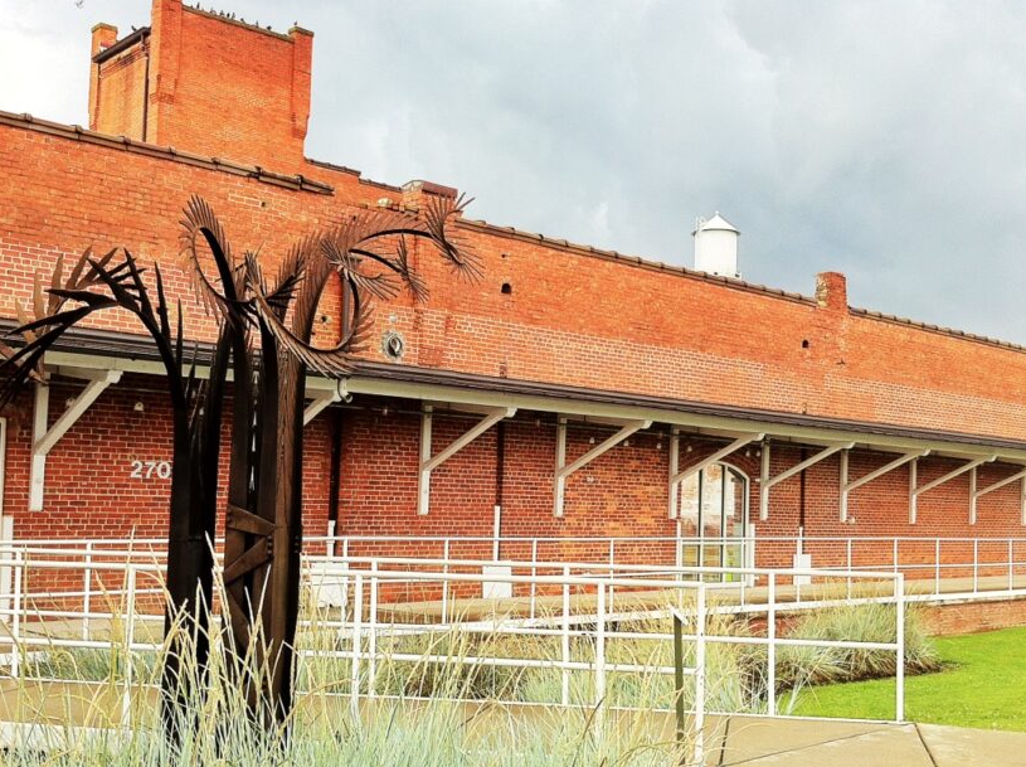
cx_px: 519
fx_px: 1302
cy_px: 431
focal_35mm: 44
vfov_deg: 32.8
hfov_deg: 43.0
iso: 80
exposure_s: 1/339
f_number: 2.8
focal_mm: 3.85
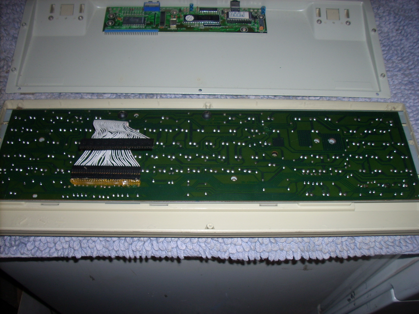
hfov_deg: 50.1
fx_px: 448
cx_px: 210
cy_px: 157
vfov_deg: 38.7
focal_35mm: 37
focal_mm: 6.2
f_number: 2.8
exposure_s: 1/60
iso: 64
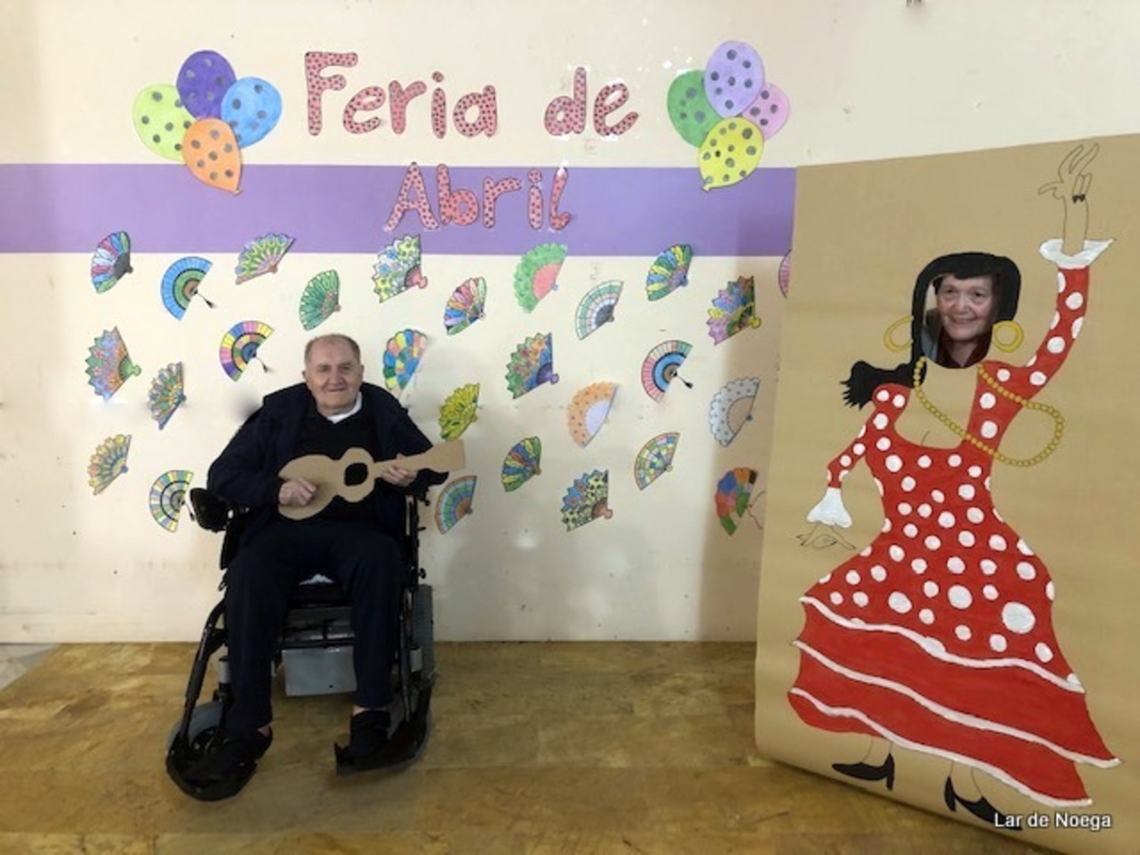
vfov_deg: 49.7
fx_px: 922
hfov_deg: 63.4
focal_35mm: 28
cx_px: 570
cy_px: 428
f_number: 1.8
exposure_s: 1/13
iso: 100
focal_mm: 4
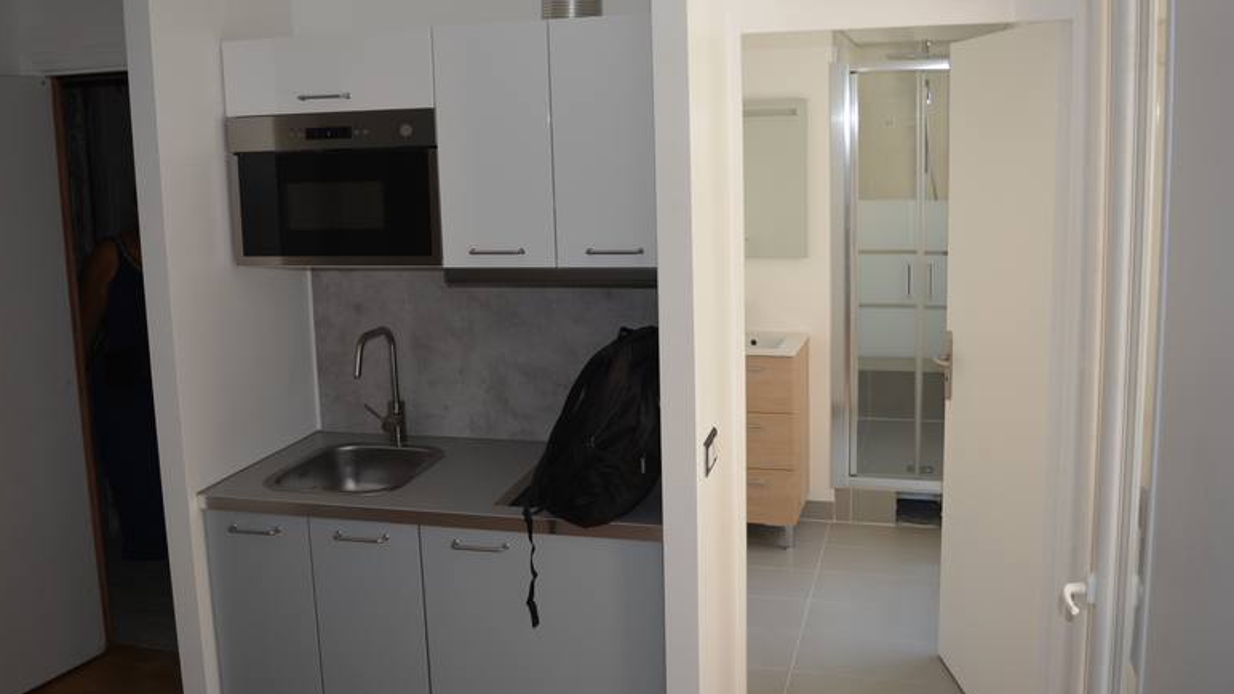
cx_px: 598
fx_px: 1080
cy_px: 301
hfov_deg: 59.5
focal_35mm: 33
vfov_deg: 35.6
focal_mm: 18
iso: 200
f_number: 3.5
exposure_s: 1/125
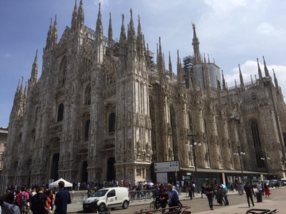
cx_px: 143
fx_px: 240
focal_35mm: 29
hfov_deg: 61.7
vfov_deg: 48.2
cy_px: 107
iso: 32
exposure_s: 1/3300
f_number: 2.2
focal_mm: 4.15
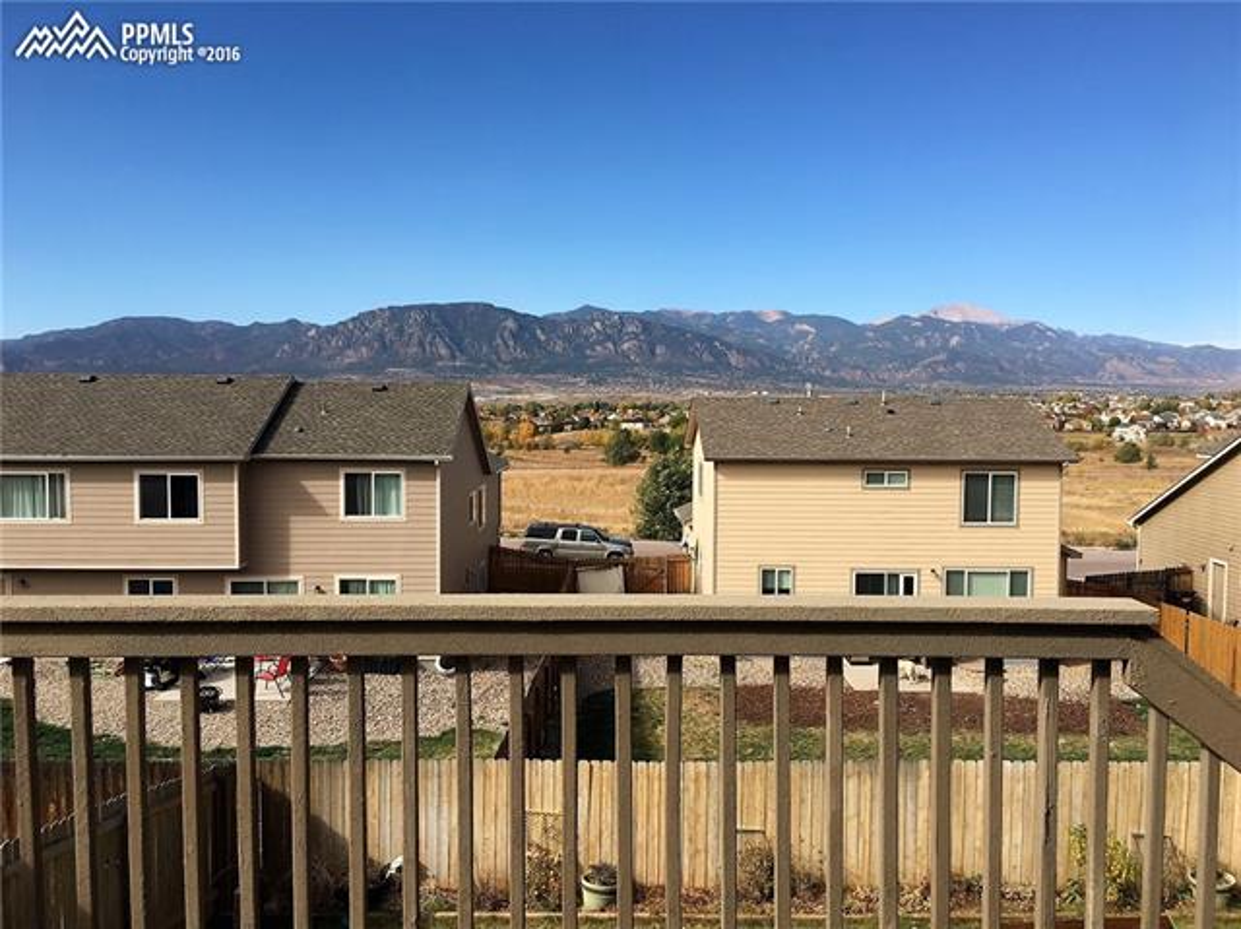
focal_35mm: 29
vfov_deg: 48.2
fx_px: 1039
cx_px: 620
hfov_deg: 61.7
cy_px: 464
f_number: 2.2
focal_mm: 4.15
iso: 25
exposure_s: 1/1399
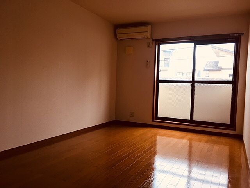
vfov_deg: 48.2
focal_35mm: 29
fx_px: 209
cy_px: 94
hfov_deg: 61.7
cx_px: 125
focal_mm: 4.15
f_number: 2.2
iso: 32
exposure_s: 1/100
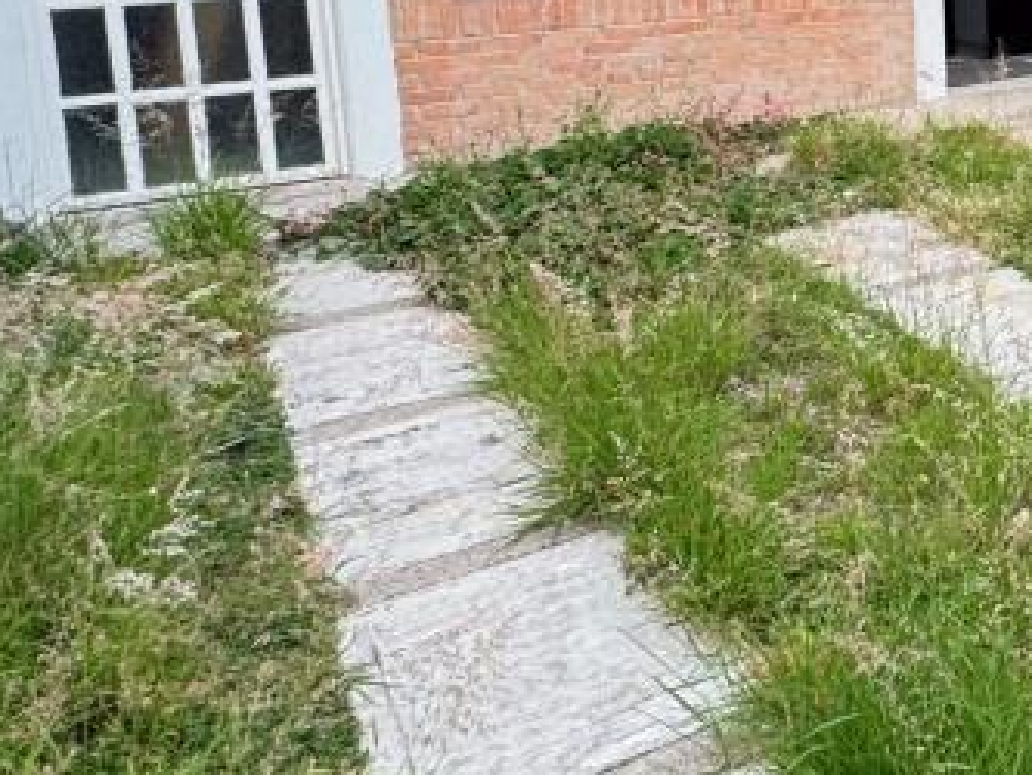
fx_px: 1282
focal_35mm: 43
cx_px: 1212
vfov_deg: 31.5
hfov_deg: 35.4
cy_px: 34
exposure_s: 1/99
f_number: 2.2
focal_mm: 2.22
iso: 125
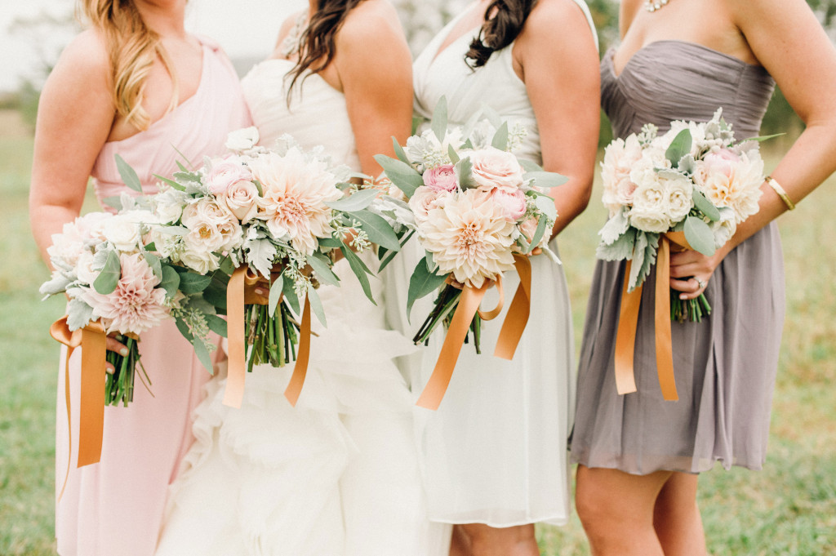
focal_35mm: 50
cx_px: 418
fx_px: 1160
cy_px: 278
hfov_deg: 39.6
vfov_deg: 26.9
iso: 400
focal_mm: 50
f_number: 2.8
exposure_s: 1/1000
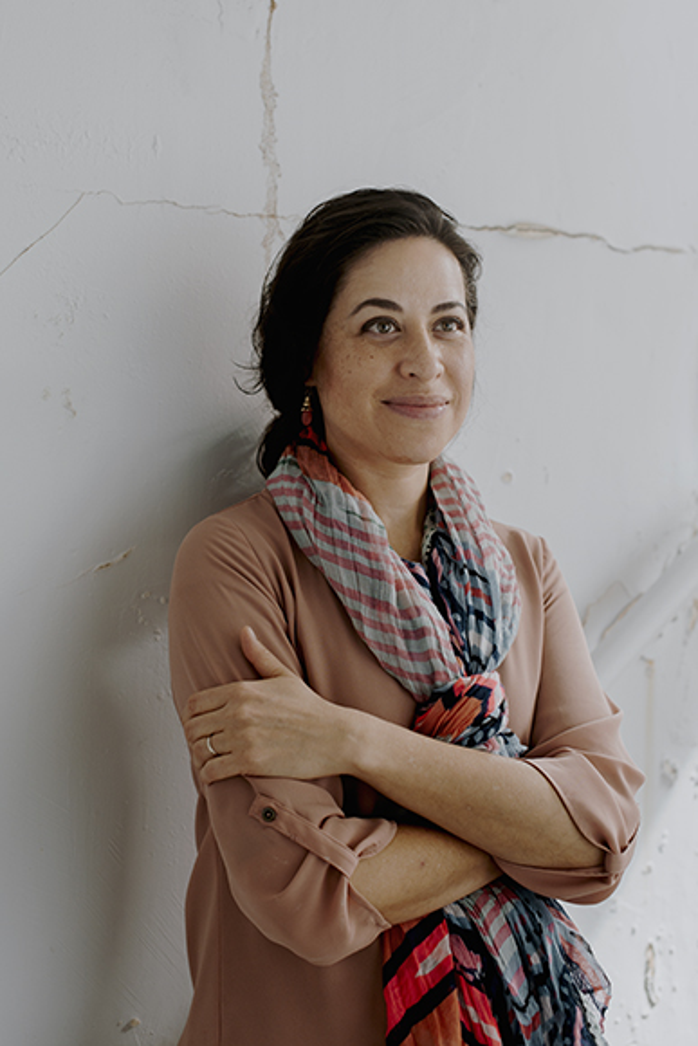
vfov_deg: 39.6
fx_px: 1453
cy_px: 523
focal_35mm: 50
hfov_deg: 27.0
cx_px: 349
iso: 320
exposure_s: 1/80
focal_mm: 50
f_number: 4
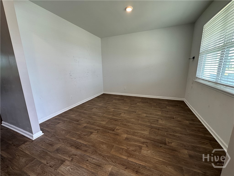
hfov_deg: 102.1
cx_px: 117
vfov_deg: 85.7
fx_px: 95
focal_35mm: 14
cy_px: 88
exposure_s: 1/120
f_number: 2.2
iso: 160
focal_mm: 2.22
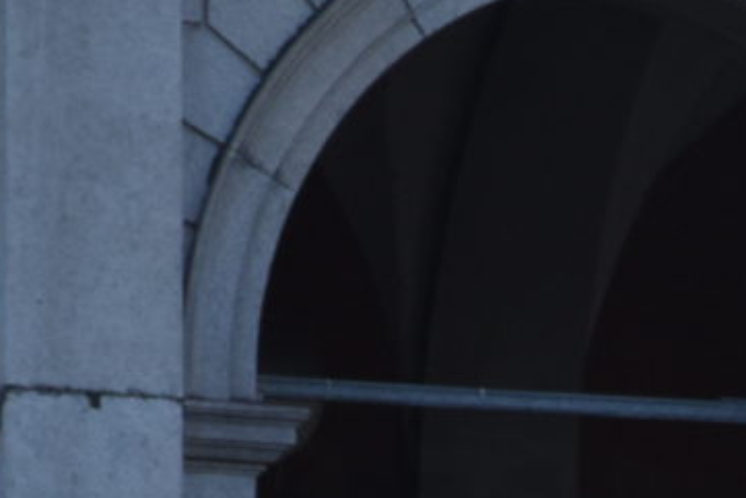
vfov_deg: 1.8
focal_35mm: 742
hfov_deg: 2.8
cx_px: 1661
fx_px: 15388
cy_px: 1586
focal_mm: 70
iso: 320
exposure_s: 1/640
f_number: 6.3
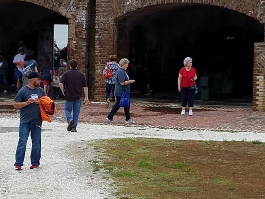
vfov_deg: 53.1
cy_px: 100
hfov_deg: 67.3
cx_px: 132
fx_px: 199
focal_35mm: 26
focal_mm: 4.2
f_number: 1.7
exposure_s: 1/3328
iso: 50
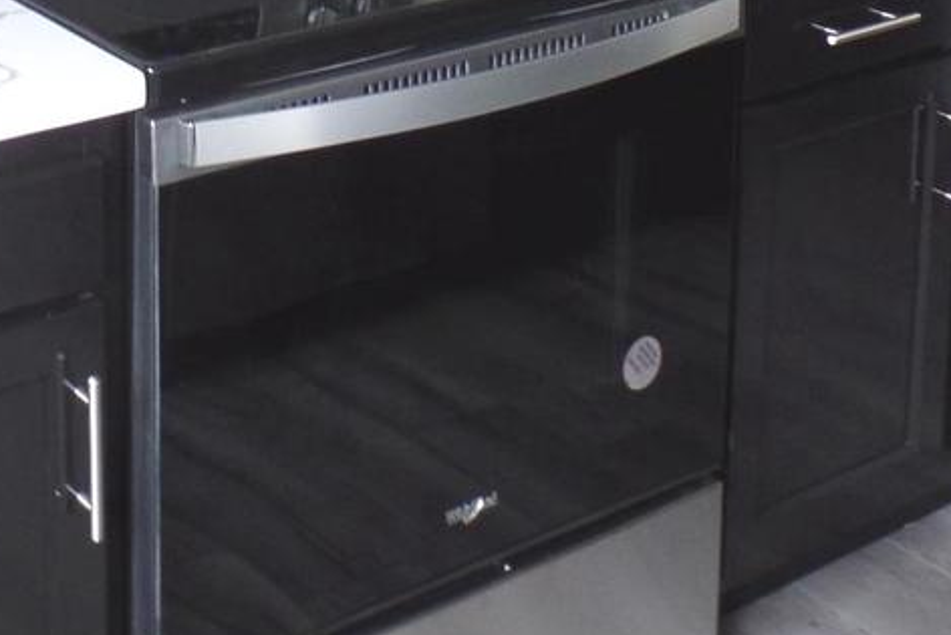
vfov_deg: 16.8
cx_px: 195
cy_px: -347
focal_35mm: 73
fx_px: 1929
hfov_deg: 27.2
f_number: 2.8
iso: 200
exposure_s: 1/30
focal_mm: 4.1
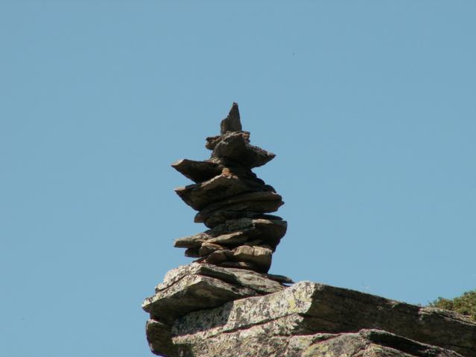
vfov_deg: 3.5
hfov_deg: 4.7
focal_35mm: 422
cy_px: 178
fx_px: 5804
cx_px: 238
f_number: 7.1
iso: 50
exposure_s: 1/200
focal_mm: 69.45
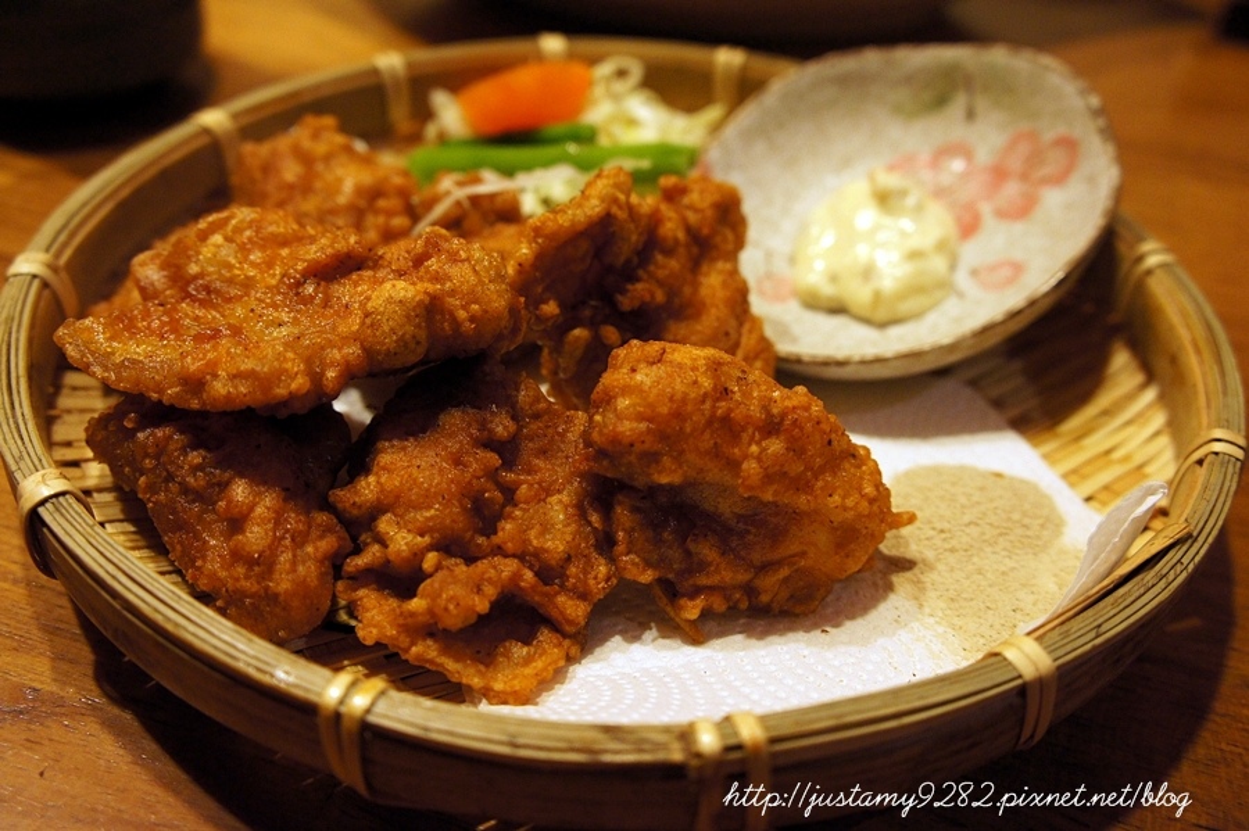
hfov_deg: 53.2
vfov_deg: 36.8
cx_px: 624
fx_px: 1248
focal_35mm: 36
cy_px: 416
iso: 1600
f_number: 4.5
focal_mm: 24
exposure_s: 1/30
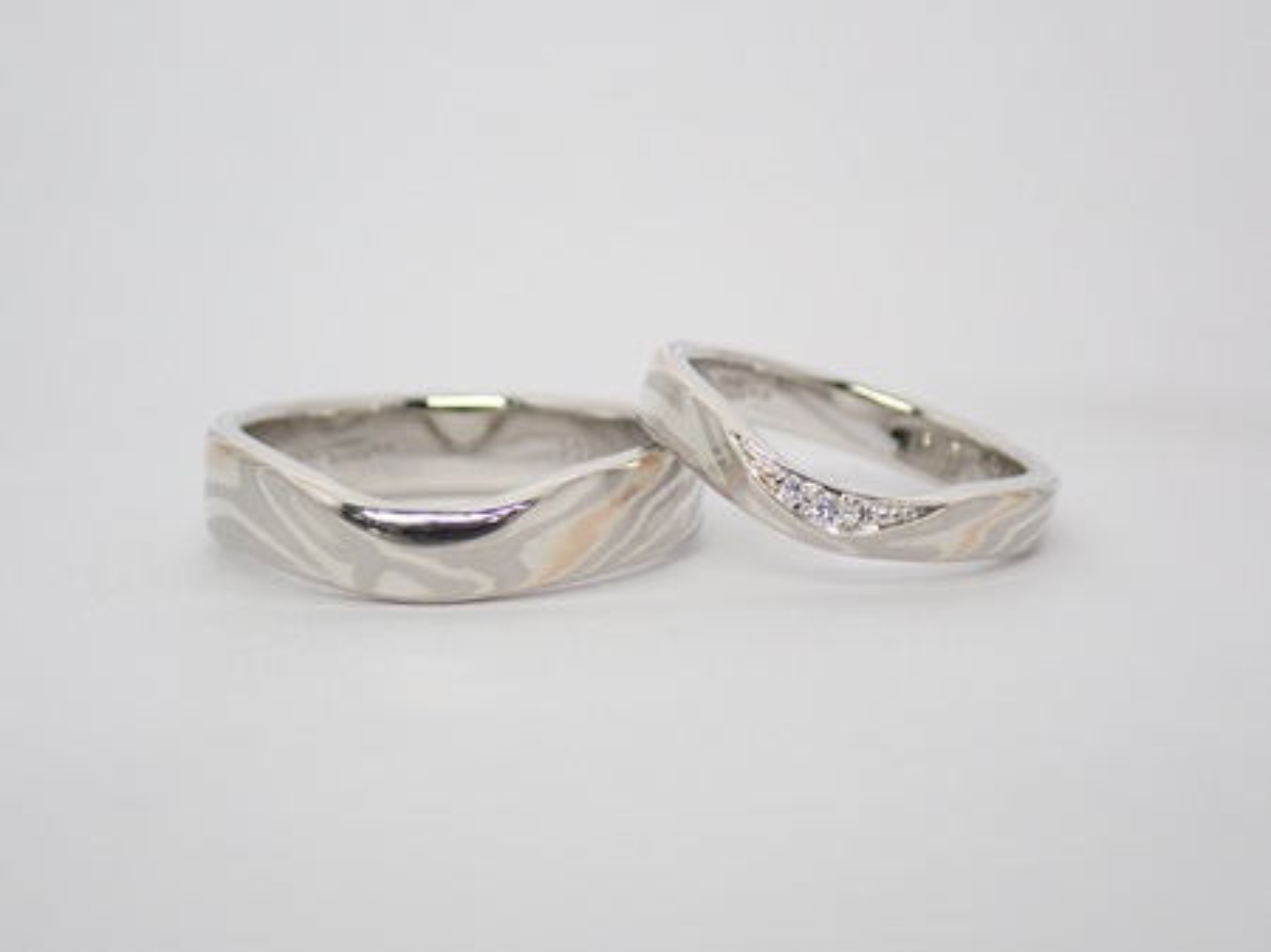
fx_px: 2826
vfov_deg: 19.1
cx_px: 636
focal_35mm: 77
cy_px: 476
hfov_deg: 25.3
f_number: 4.1
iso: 200
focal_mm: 13.65
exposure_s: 1/125
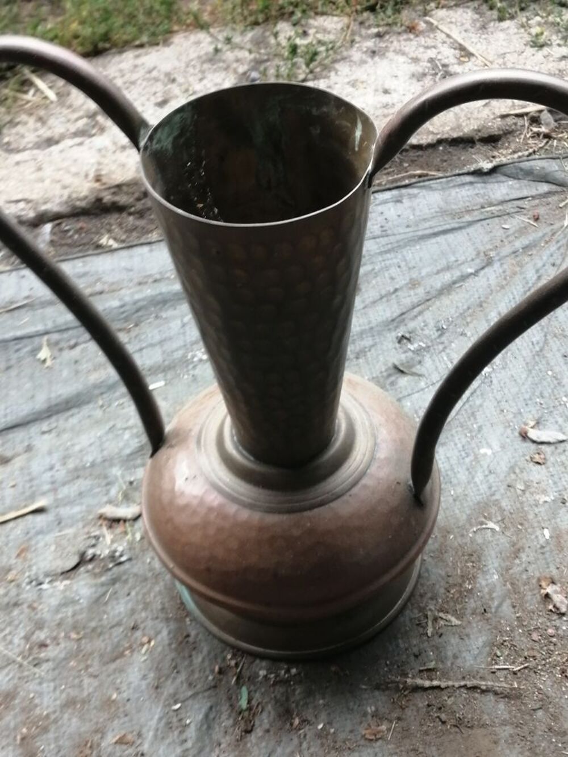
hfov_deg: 32.2
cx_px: 284
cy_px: 378
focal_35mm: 45
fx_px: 984
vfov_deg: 42.1
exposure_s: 1/50
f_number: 1.8
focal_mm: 3.62
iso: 50
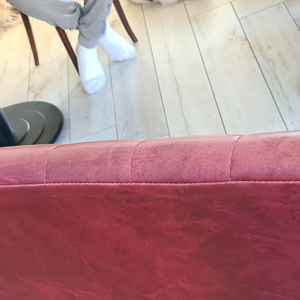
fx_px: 716
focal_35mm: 73
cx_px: 183
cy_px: 323
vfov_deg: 22.5
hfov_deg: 23.6
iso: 320
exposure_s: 1/50
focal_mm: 5.4
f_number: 1.8
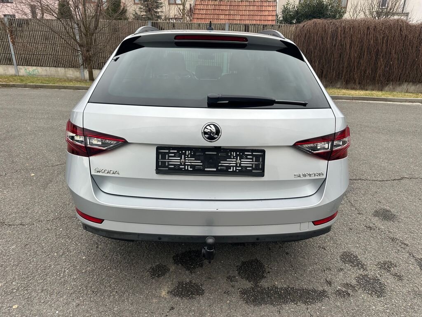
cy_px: 158
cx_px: 211
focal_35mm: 24
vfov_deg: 56.8
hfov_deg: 71.6
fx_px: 293
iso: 80
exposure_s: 1/555
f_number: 1.78
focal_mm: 6.86
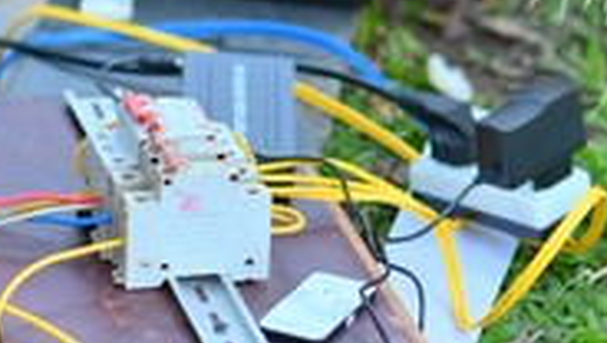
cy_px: -89
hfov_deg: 6.8
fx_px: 5060
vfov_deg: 3.9
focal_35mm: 314
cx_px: -18
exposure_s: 1/400
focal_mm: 85
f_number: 2.5
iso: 100
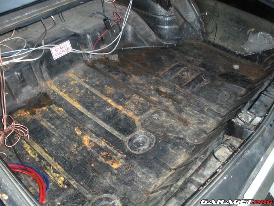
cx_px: 137
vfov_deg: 39.7
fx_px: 285
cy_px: 103
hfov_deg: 51.4
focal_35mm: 36
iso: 400
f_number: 3.5
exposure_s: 1/60
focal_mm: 6.3
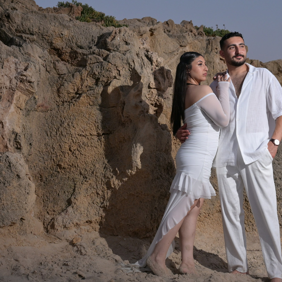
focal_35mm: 67
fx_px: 617
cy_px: 95
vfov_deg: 25.6
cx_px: 218
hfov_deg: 25.4
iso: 250
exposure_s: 1/160
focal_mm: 34.5
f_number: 4.5
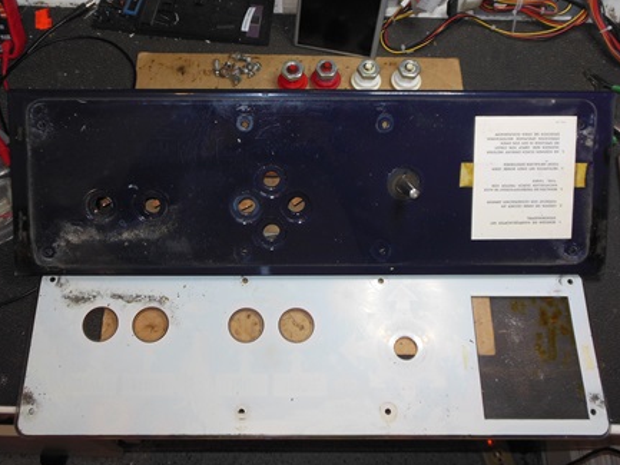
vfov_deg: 46.8
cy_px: 232
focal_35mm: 30
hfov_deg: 60.0
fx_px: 537
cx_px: 311
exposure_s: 1/25
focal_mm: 5.2
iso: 125
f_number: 3.3
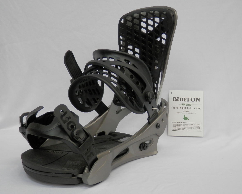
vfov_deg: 35.7
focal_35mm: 42
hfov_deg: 43.8
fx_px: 301
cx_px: 124
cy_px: 97
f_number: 3.7
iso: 200
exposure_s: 1/20
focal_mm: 7.3
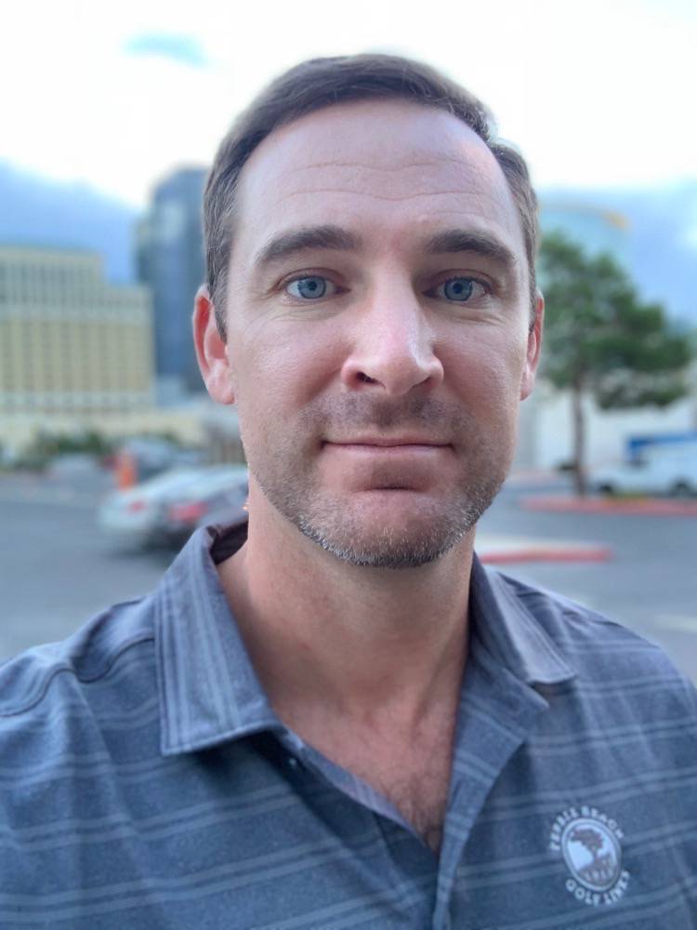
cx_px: 348
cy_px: 465
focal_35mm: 32
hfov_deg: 44.2
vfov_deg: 56.8
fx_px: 859
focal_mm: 2.87
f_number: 2.2
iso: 160
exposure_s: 1/60
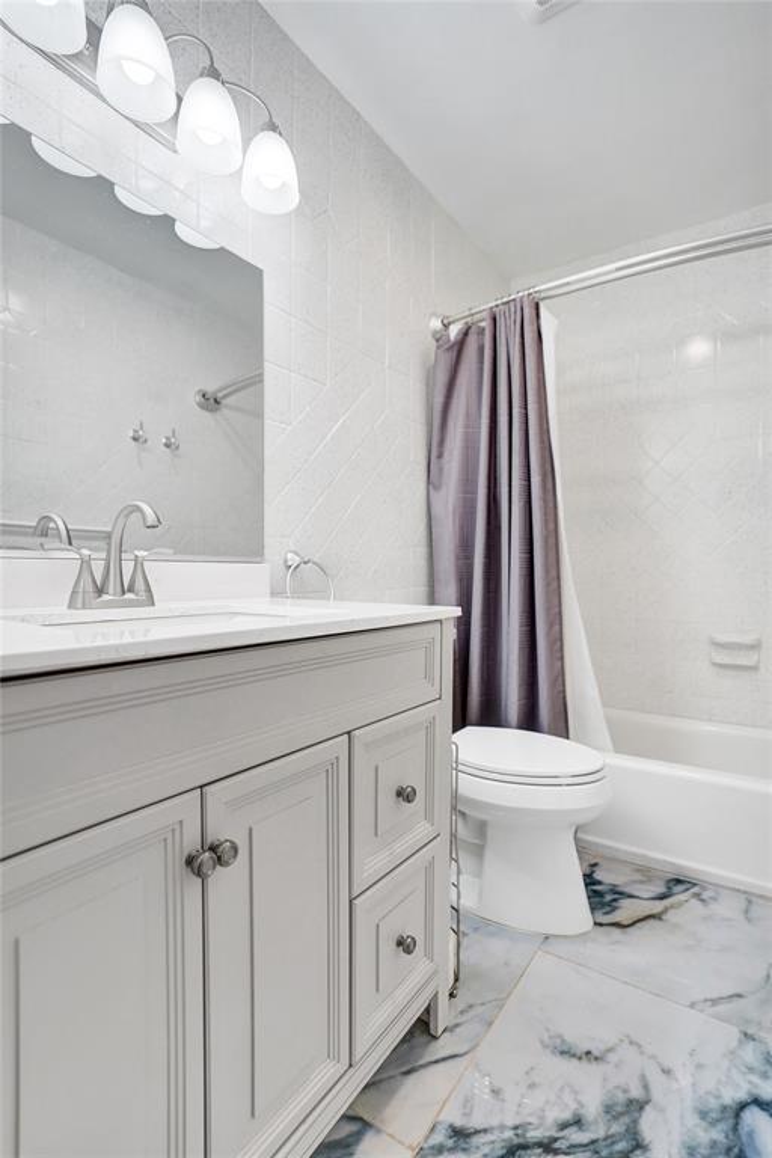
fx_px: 515
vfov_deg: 96.7
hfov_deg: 73.7
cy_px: 579
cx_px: 386
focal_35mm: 16
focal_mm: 16
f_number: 2.8
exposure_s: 1/1250
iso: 800
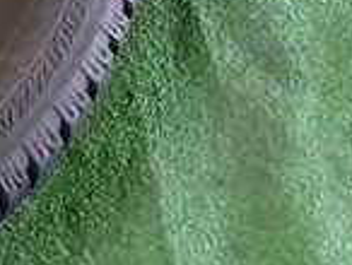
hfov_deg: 13.9
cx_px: -323
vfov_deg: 11.7
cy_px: -111
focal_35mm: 123
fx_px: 1253
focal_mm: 5.4
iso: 500
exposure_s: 1/30
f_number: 2.3
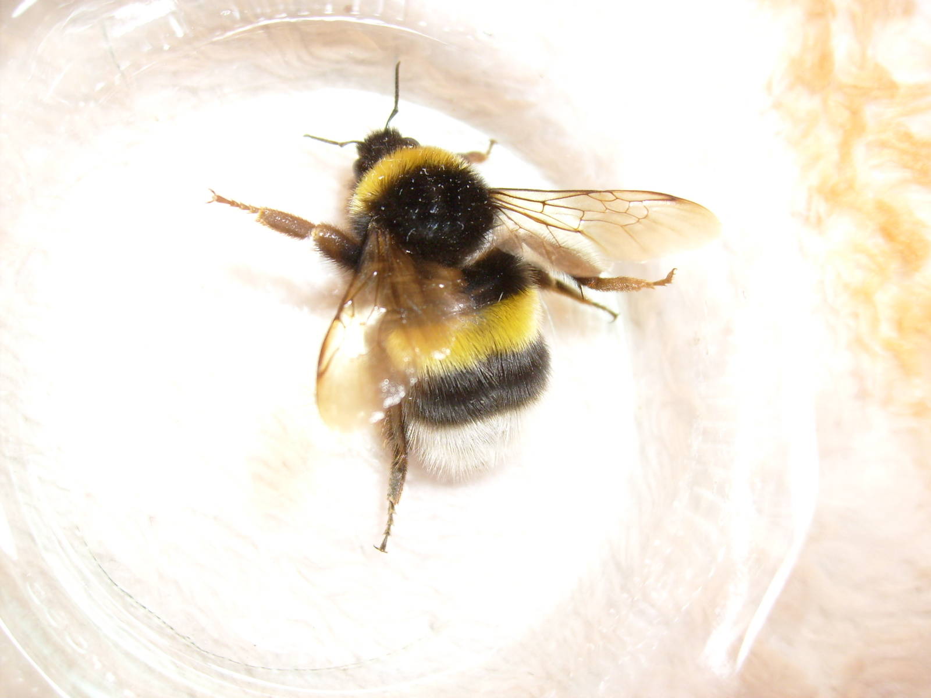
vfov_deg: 40.7
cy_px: 349
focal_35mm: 35
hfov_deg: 52.6
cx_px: 466
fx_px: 941
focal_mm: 5.8
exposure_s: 1/45
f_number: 2.8
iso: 100
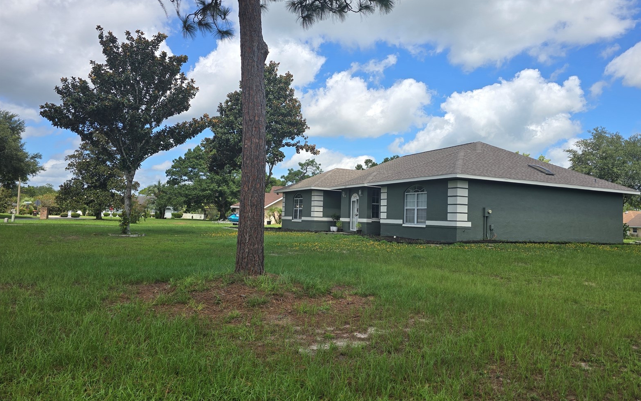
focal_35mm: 25
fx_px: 437
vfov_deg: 49.2
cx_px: 328
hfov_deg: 72.5
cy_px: 181
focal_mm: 6.3
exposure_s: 1/699
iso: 12
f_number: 1.7
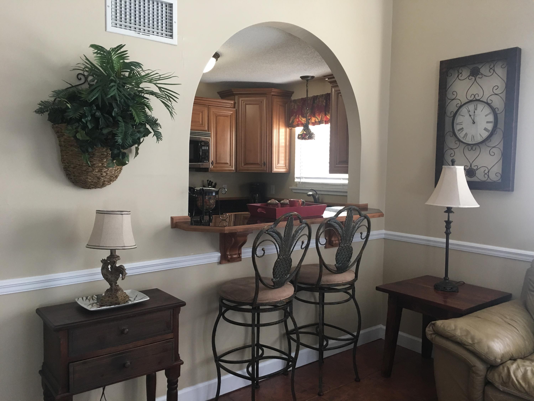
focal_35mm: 29
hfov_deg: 61.7
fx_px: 447
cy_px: 200
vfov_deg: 48.2
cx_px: 267
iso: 50
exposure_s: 1/15
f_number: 2.2
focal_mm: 4.15
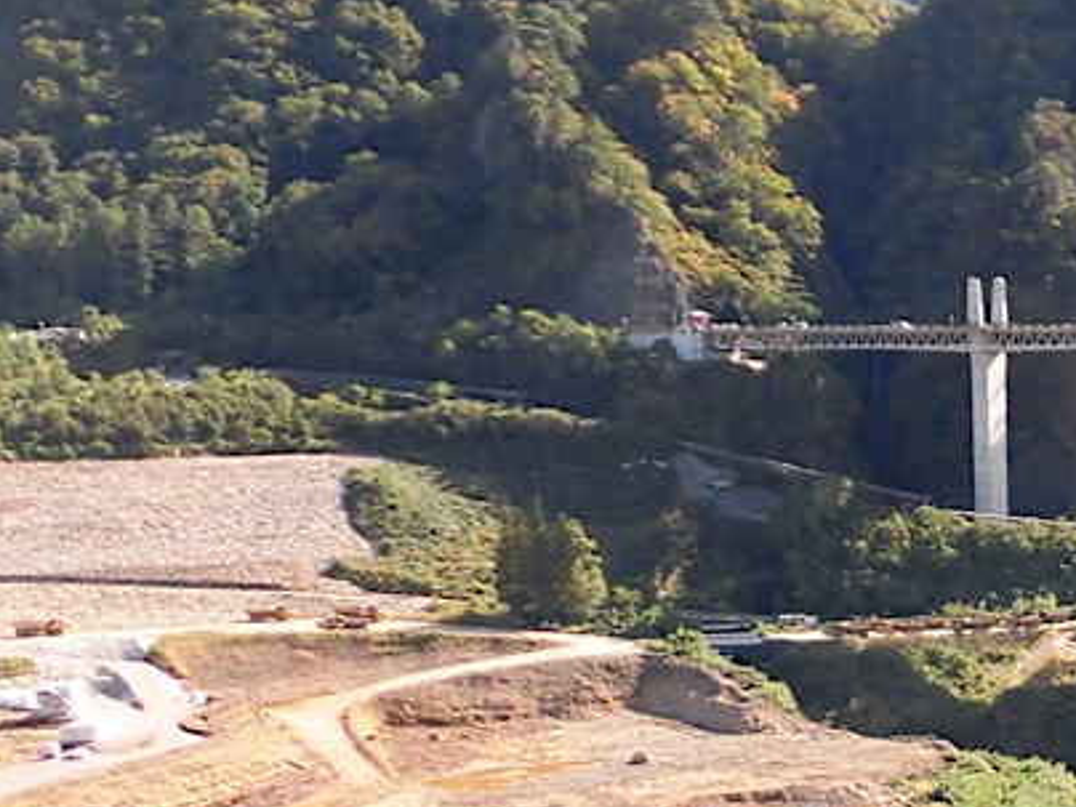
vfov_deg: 19.1
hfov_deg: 20.9
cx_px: 1699
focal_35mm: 76
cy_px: 676
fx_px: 2362
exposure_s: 1/400
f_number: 3.1
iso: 100
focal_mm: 4.3
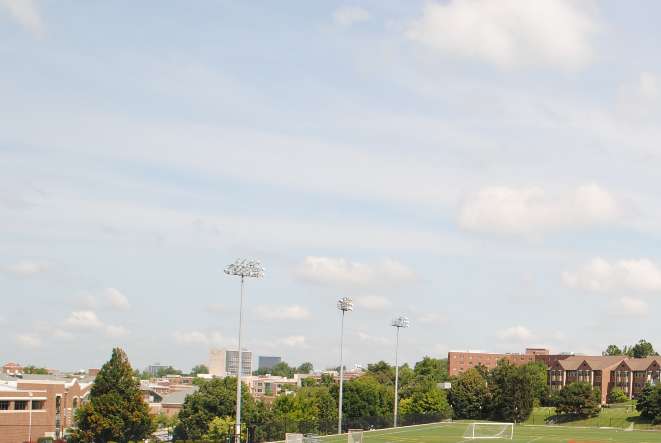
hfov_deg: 33.7
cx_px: 627
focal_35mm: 55
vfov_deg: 23.8
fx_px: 1011
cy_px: 418
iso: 100
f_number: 7.1
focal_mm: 18
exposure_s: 1/200
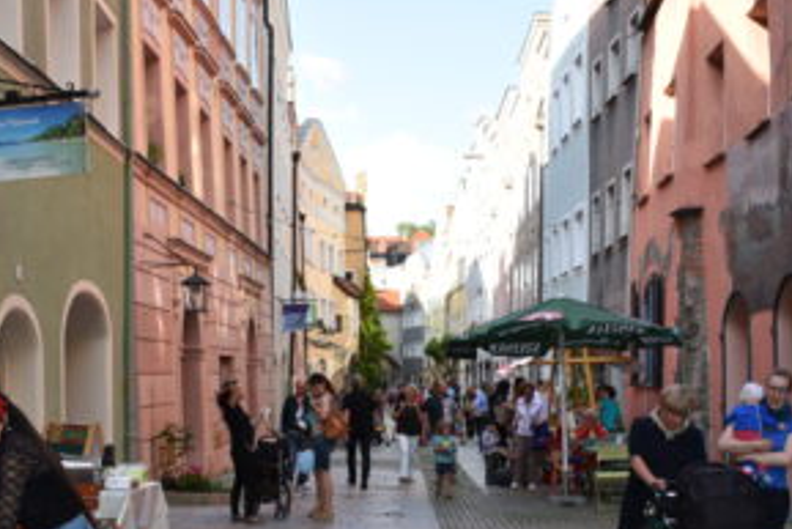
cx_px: 312
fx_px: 1233
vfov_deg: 23.7
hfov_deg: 35.5
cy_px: 452
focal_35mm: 56
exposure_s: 1/250
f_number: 4
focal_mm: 18
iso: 100
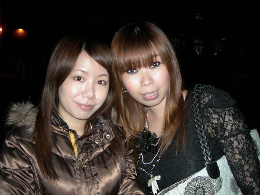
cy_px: 98
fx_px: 285
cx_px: 130
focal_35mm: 38
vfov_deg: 37.7
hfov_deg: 49.0
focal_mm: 7.8
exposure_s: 1/60.1
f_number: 2.8
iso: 50
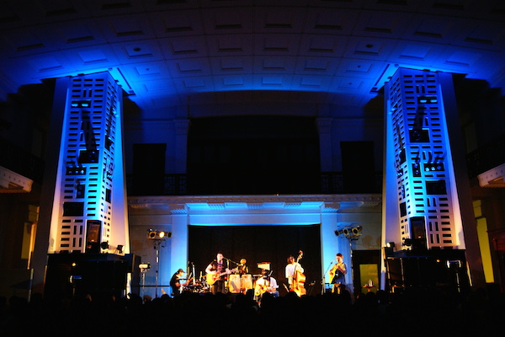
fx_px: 463
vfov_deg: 40.0
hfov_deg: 57.2
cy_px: 168
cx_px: 252
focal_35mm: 33
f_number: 3.2
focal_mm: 22
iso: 800
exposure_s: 1/30
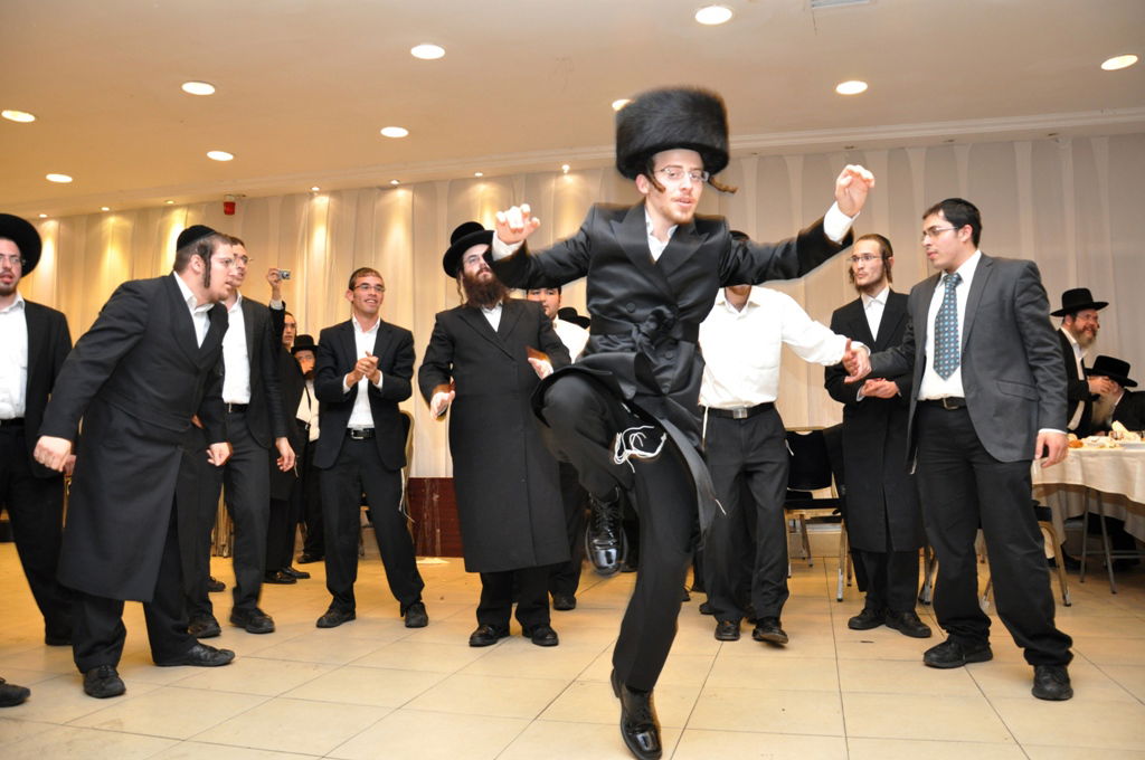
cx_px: 572
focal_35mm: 27
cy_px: 380
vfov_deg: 47.8
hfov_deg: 67.4
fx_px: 858
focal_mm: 18
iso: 800
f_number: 5.6
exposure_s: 1/60
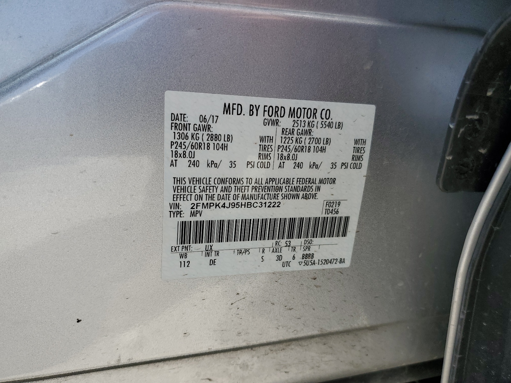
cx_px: 256
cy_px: 192
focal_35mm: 26
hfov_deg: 67.3
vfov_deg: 53.1
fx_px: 384
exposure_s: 1/1000
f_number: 1.5
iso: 50
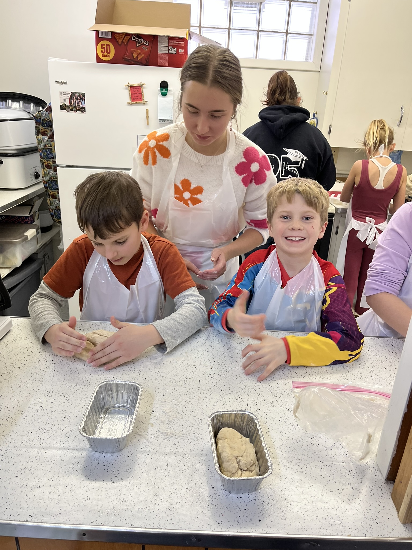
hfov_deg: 53.1
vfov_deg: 67.3
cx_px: 206
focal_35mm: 26
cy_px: 275
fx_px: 413
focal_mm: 5.1
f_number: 1.6
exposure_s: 1/120
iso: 125
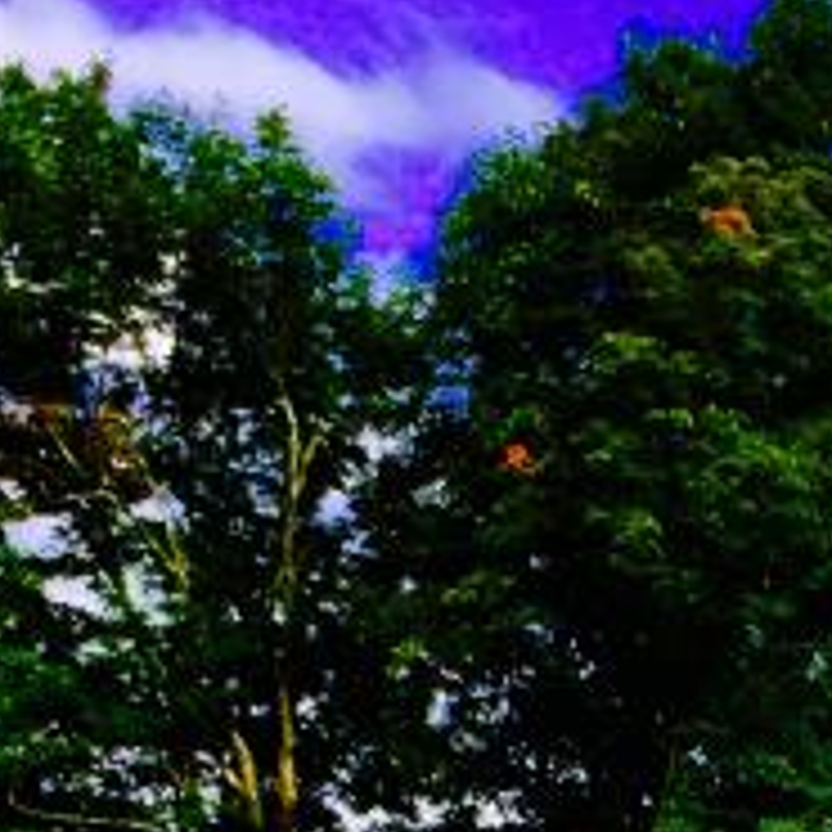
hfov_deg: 12.2
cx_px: 832
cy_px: 1489
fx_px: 3861
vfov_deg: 11.4
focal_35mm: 142
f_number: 2.2
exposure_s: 1/989
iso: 32
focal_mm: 4.15
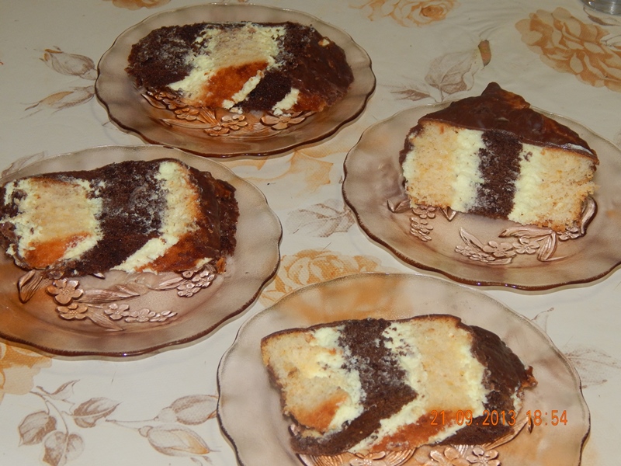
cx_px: 310
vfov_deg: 19.4
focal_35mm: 76
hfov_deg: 25.7
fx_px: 1363
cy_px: 233
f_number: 4.2
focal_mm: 13.5
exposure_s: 1/30
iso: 200
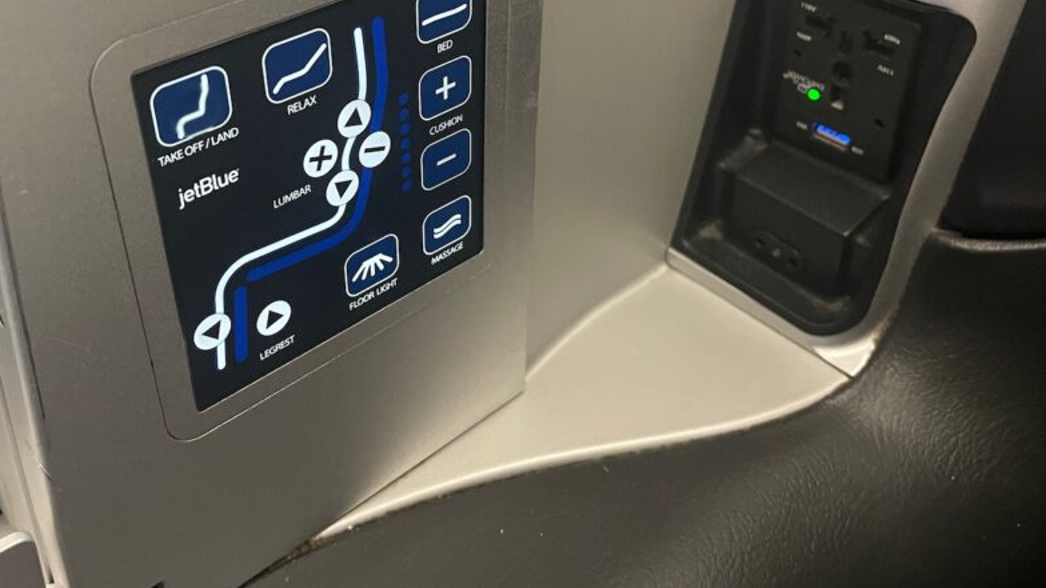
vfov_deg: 31.6
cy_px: 165
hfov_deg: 53.7
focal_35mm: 37
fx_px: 1026
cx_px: 432
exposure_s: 1/33
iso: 640
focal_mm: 5.1
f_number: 1.6
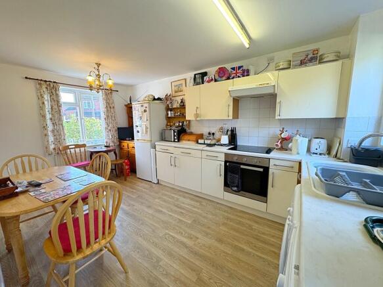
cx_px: 192
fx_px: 155
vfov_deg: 85.7
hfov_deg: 102.1
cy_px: 144
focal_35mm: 14
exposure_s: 1/100
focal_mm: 2.22
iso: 160
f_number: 2.2
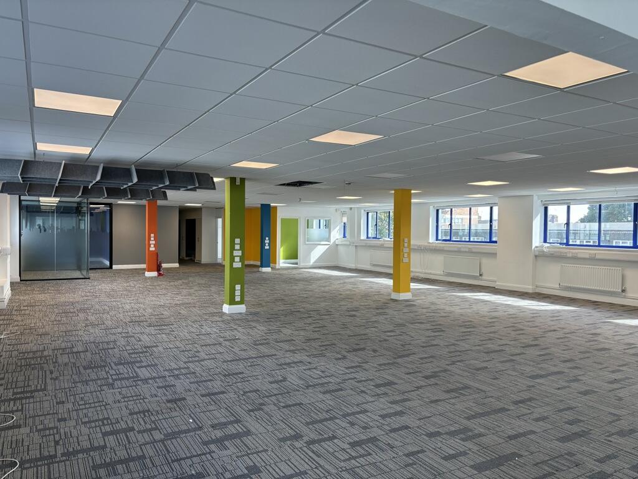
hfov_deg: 67.3
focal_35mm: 26
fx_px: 479
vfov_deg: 53.1
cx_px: 319
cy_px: 240
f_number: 1.6
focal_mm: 5.96
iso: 50
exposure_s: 1/100
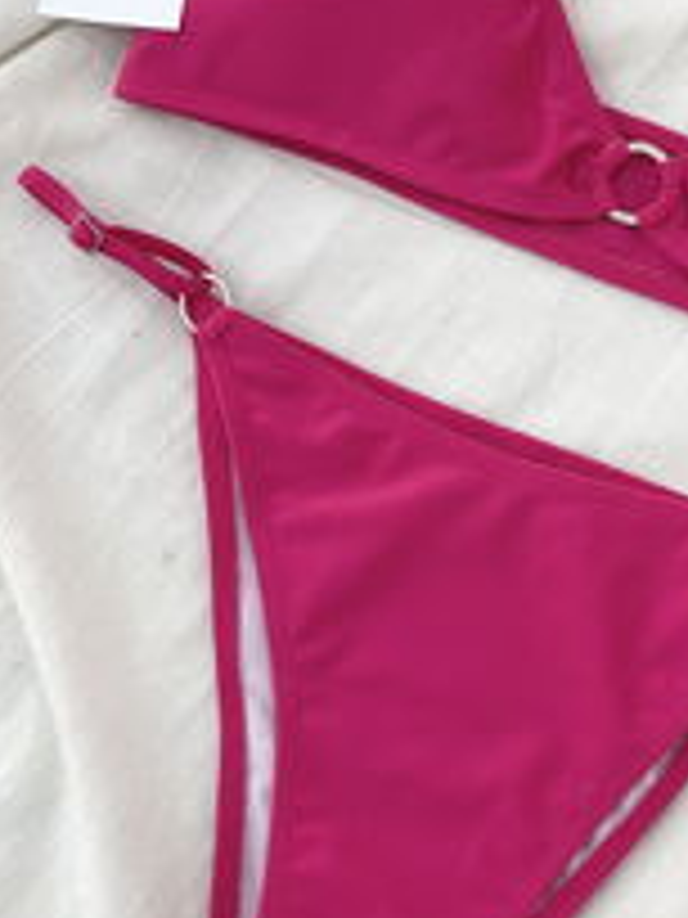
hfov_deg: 21.2
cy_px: 313
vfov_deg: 28.4
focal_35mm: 68
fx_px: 1802
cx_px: 594
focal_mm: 4.25
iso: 32
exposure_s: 1/100
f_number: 1.8
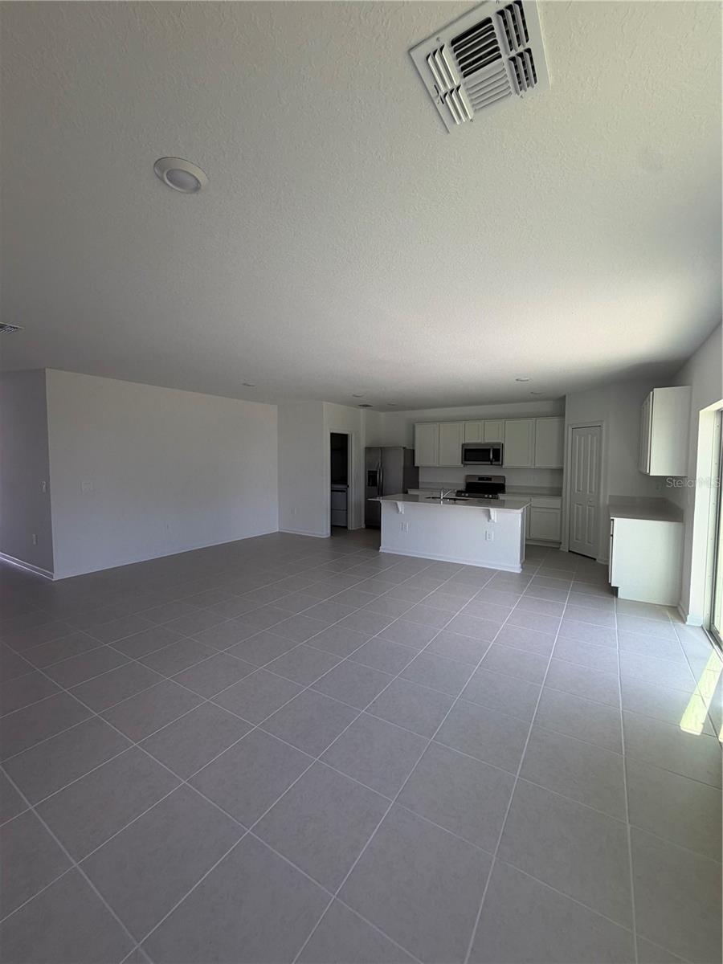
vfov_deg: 102.1
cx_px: 362
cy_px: 482
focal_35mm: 14
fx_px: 390
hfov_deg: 85.7
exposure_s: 1/121
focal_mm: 2.22
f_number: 2.2
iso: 64
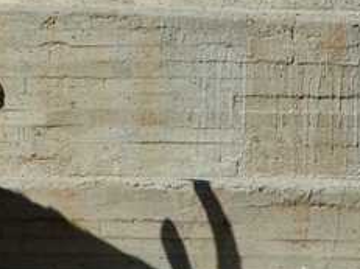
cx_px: 19
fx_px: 7037
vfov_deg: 2.2
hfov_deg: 2.9
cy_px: 62
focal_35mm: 677
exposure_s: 1/2500
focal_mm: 190
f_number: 7.1
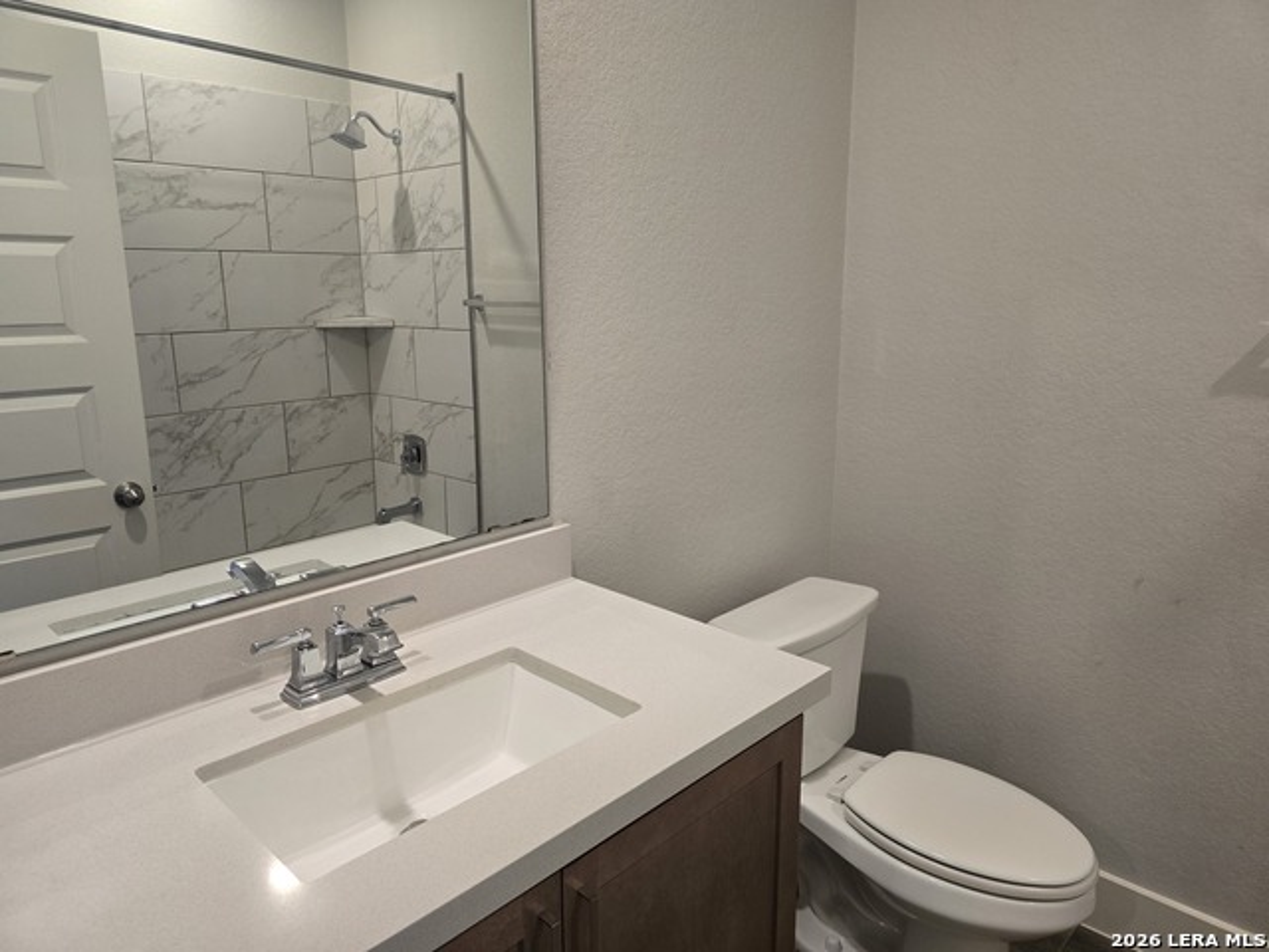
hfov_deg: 73.9
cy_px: 476
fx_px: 843
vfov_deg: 58.9
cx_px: 634
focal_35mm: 23
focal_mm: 6.3
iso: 250
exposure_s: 1/120
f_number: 1.7
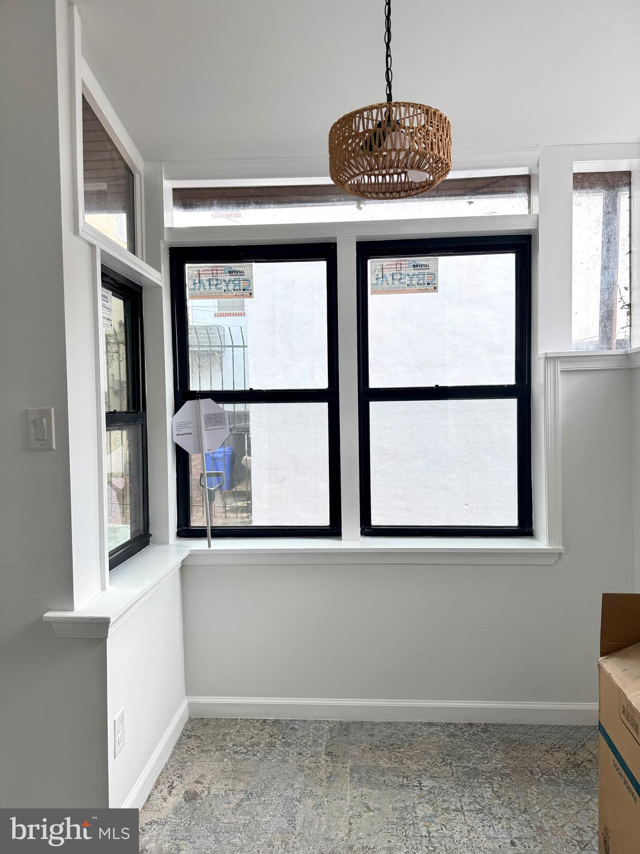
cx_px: 320
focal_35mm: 24
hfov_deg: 56.8
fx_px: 592
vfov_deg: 71.6
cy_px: 427
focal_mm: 6.76
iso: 80
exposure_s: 1/121
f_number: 1.78
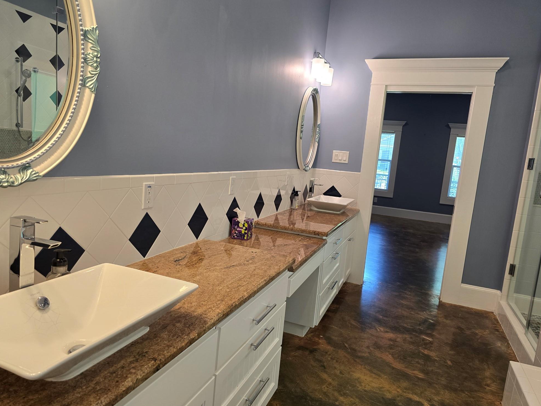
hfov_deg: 71.6
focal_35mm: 24
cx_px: 263
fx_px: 375
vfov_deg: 56.8
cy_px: 201
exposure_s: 1/120
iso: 125
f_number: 1.7
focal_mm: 6.3
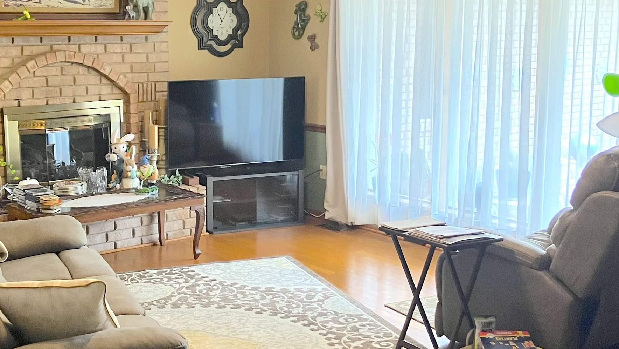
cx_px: 241
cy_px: 134
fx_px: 870
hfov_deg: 39.0
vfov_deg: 22.6
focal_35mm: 53
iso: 160
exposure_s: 1/60
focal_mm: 3.99
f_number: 1.8
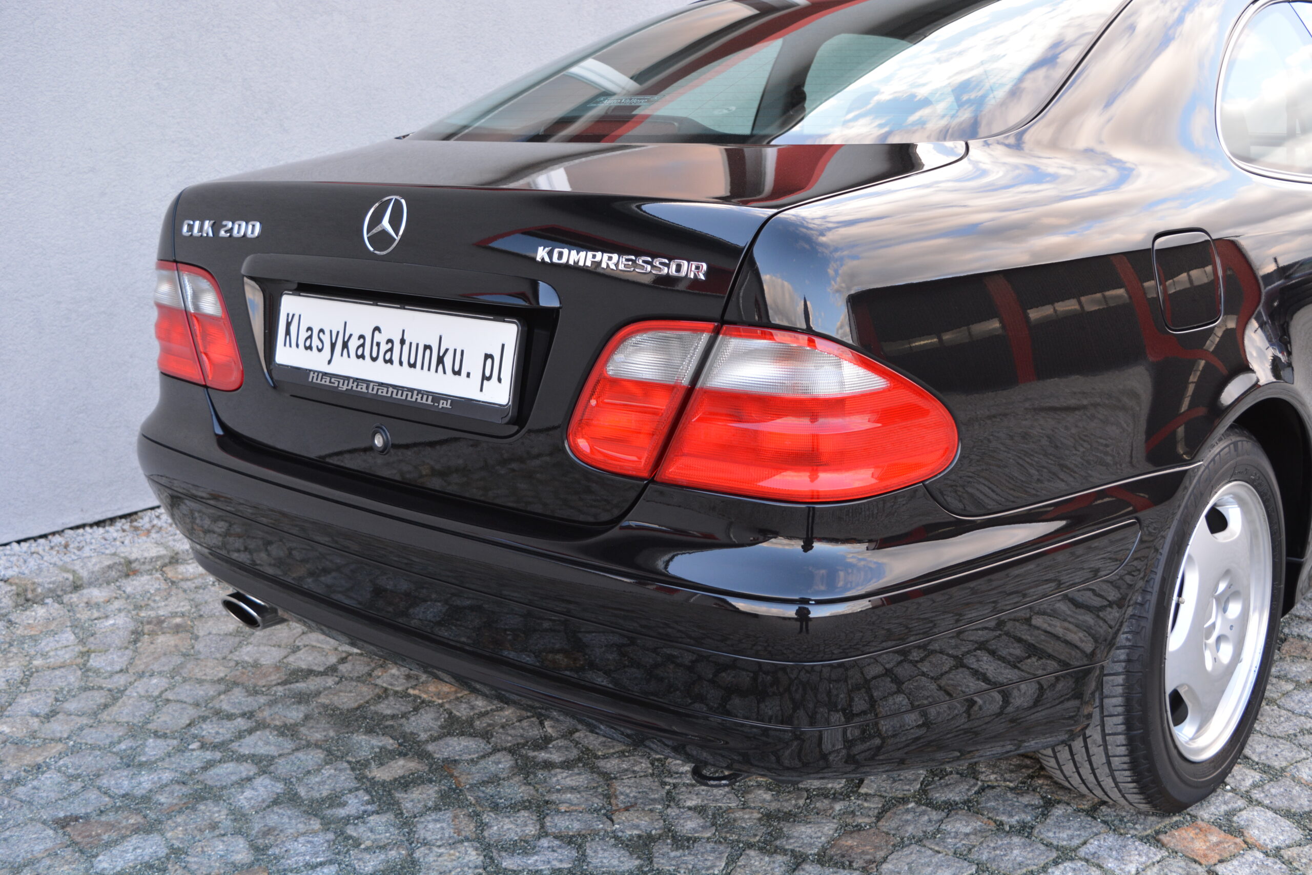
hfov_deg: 47.9
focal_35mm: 40
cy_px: 438
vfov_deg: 33.0
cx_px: 656
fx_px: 1476
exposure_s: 1/100
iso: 400
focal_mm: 27
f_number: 5
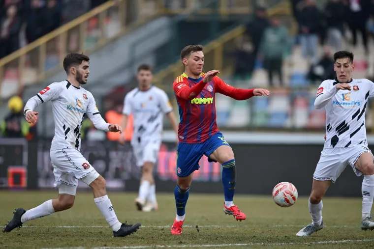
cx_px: 187
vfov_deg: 3.4
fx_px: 4156
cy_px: 124
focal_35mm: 400
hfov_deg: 5.2
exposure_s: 1/2000
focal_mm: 400
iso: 1250
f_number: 2.8
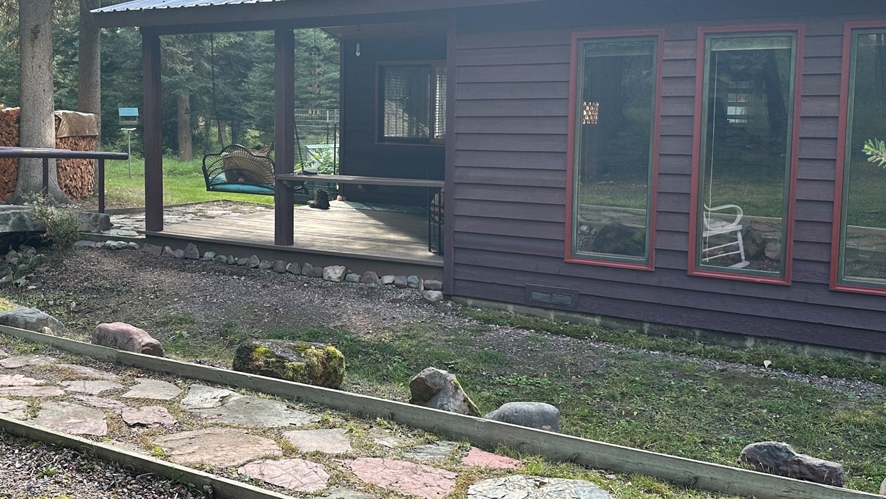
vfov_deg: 28.9
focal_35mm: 41
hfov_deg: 48.8
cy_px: 198
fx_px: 963
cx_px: 318
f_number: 1.78
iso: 80
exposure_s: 1/195
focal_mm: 6.86
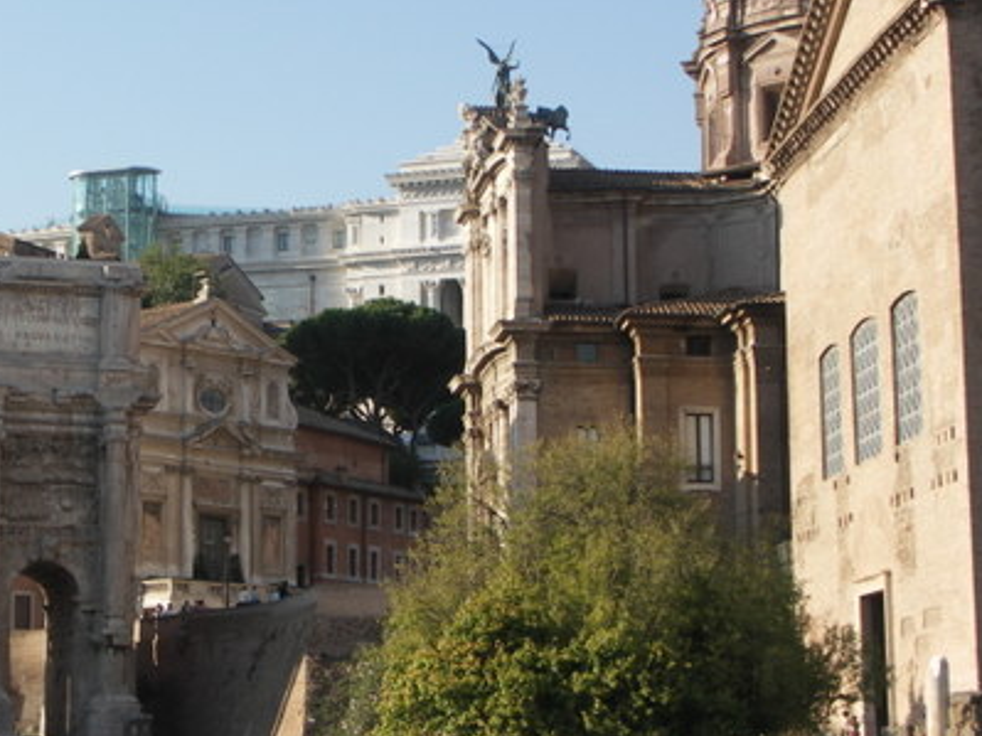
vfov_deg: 14.8
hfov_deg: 19.5
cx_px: 214
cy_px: 422
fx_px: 2836
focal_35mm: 100
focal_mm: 14.8
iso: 50
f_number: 5
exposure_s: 1/200
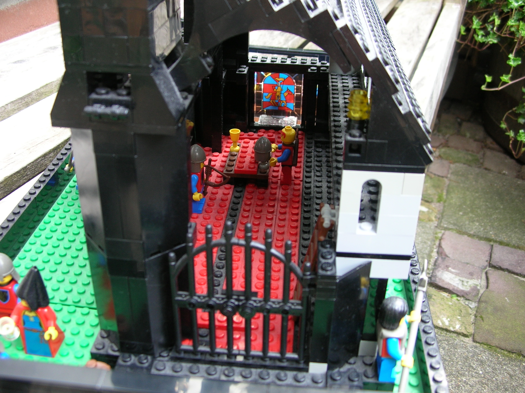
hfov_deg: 50.2
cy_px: 196
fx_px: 561
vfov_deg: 38.6
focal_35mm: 37
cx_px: 262
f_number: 2.7
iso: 50
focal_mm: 6.2
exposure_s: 1/22.7
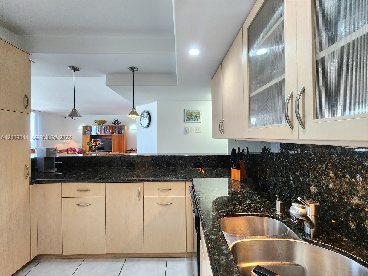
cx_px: 184
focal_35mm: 13
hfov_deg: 106.2
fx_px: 138
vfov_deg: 89.9
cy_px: 138
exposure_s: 1/60.2
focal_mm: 2.2
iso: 125
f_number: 2.2
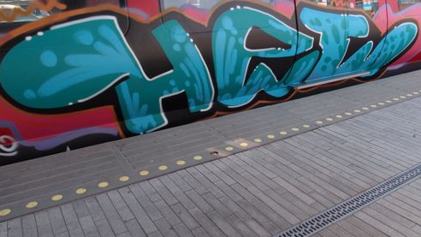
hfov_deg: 62.6
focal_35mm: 31
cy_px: 99
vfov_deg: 37.7
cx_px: 208
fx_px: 346
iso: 100
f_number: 2.8
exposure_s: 1/320
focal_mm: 6
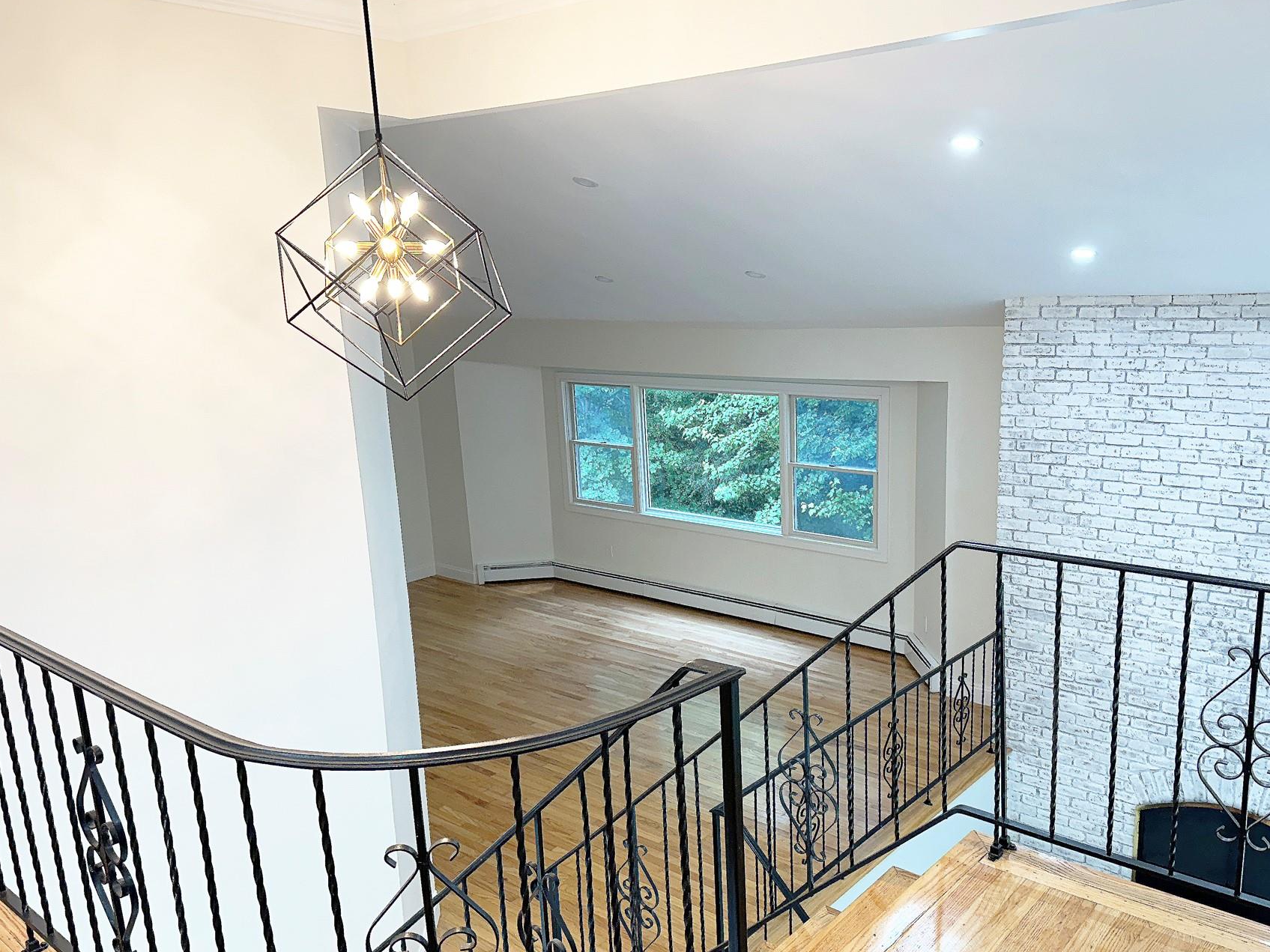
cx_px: 719
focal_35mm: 29
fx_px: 1064
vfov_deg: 48.1
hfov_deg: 61.4
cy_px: 545
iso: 125
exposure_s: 1/120
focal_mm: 6.86
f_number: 1.78
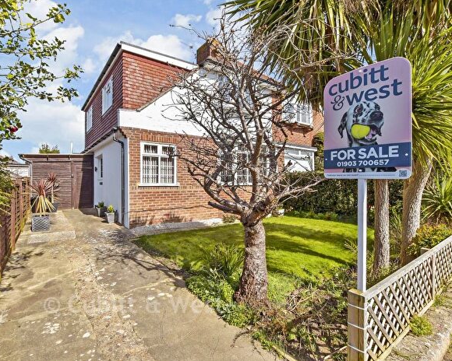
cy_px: 180
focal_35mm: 17
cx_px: 221
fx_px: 227
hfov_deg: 89.6
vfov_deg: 77.0
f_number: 8
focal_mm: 10
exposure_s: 1/800
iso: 400
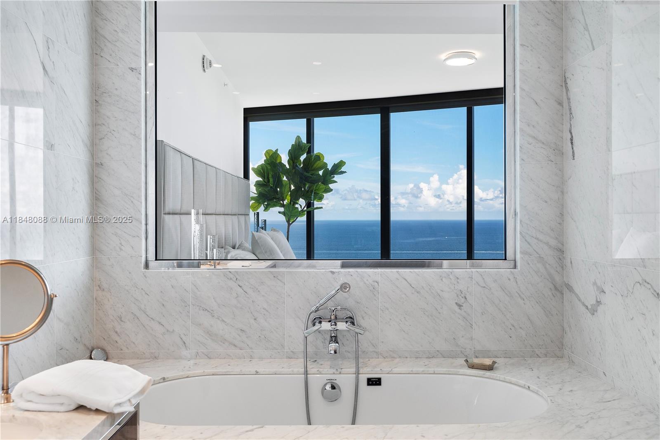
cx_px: 330
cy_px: 220
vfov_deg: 42.3
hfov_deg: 60.3
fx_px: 568
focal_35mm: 31
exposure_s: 1/100
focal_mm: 31
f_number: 8
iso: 640
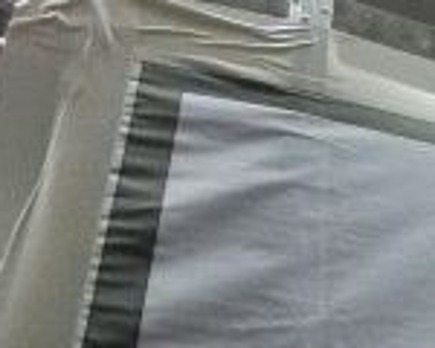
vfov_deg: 14.7
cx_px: 867
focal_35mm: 104
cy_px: 302
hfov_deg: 15.0
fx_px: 1339
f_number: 3.5
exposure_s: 1/60
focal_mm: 4.5
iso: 400
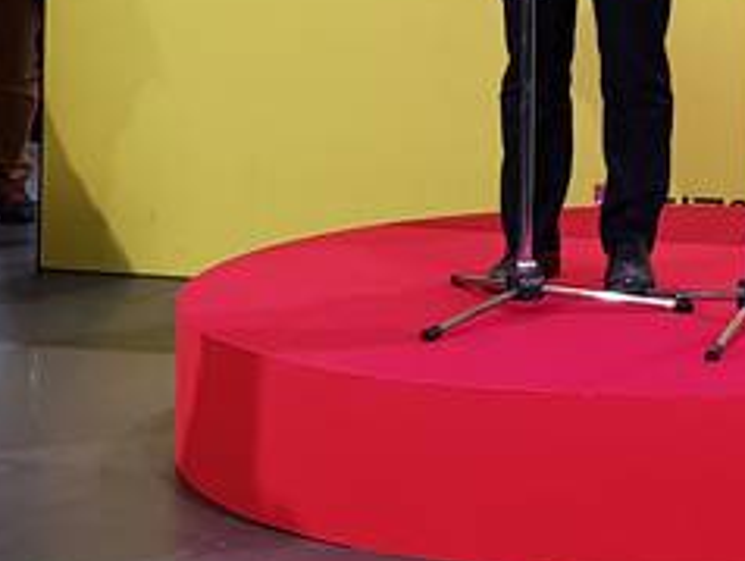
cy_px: -85
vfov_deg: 19.7
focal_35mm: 71
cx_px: 792
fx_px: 1530
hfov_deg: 25.6
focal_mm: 4.2
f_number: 1.7
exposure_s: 1/50
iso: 125
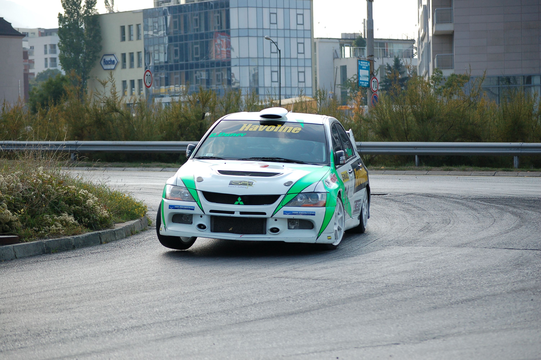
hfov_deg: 15.9
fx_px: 1937
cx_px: 270
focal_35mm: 129
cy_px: 180
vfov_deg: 10.6
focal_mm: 86
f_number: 4.5
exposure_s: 1/1000
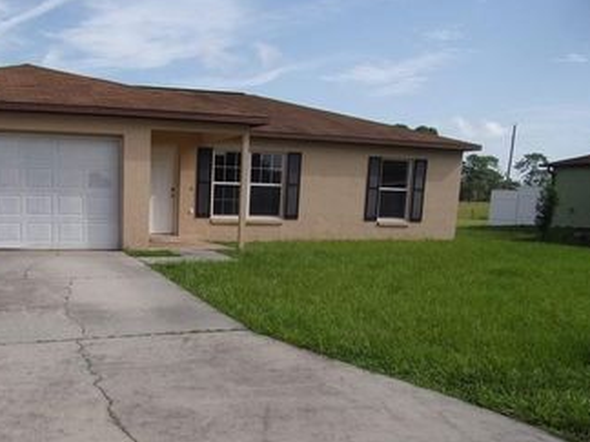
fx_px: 631
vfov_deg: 37.9
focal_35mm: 37
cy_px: 321
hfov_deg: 48.7
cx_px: 169
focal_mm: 4.3
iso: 80
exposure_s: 1/140
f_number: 10.8
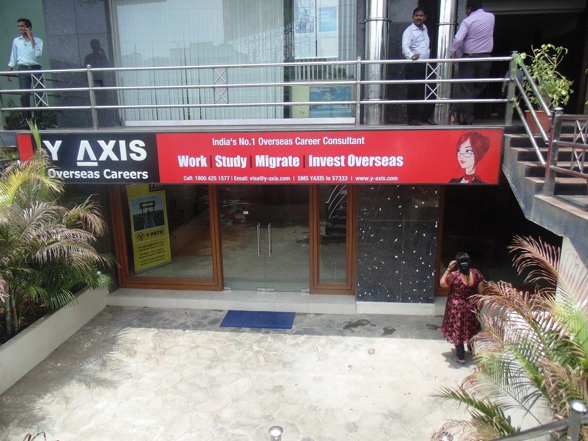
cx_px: 294
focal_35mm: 25
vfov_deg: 54.9
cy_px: 220
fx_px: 425
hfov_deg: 69.4
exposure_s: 1/320
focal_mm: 4.5
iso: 80
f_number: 3.1
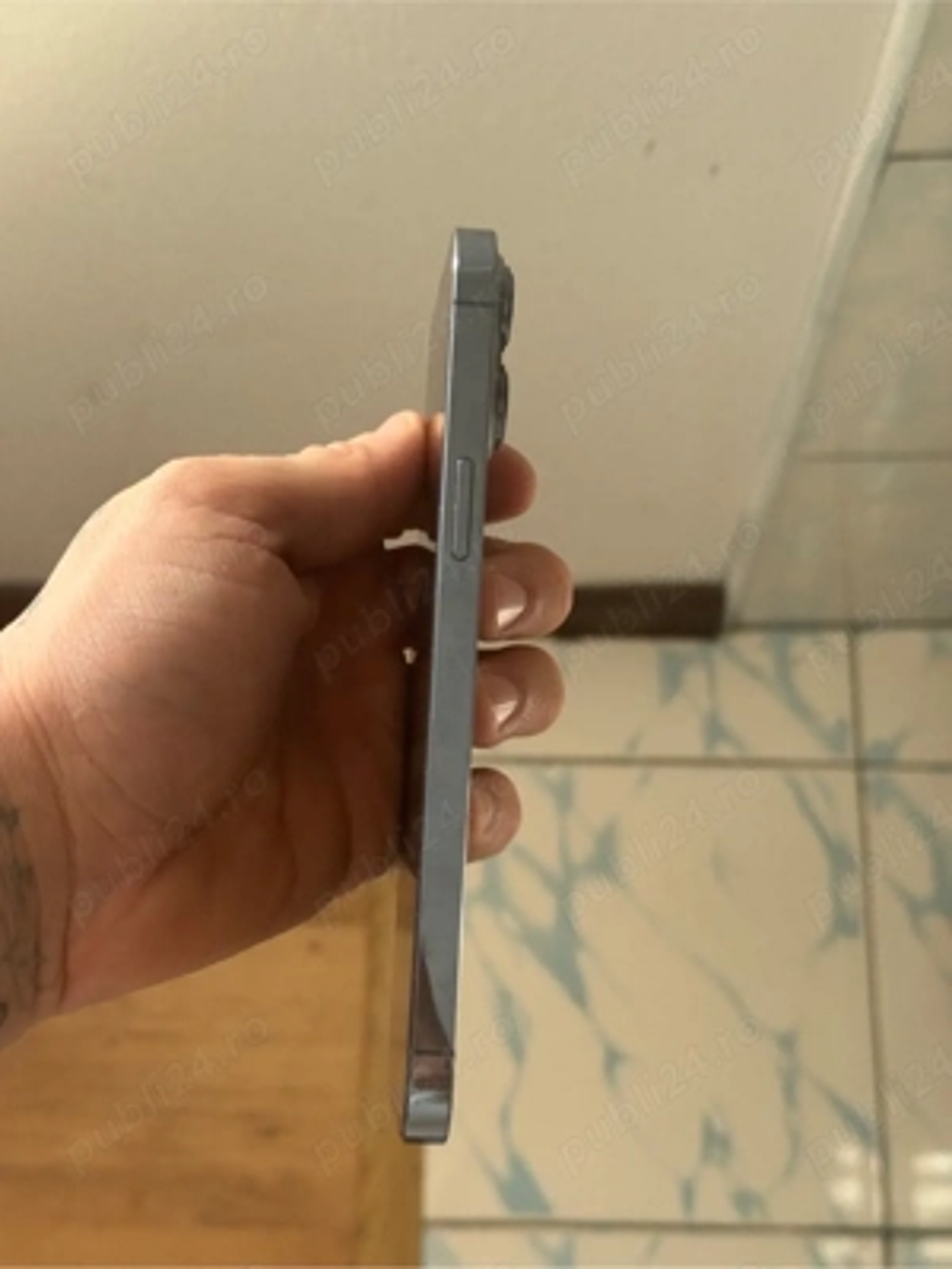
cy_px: 634
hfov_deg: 30.3
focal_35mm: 48
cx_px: 476
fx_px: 1760
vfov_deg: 39.7
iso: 100
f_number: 1.78
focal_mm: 6.76
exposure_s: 1/92
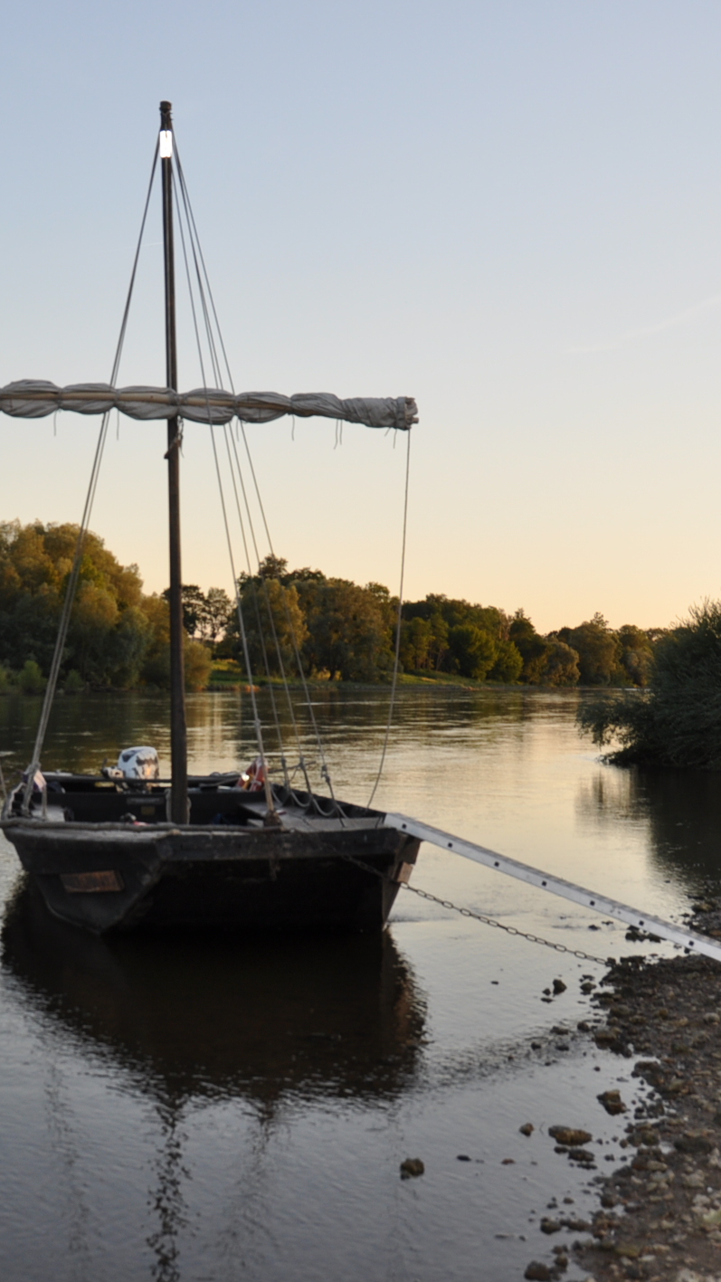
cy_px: 642
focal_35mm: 57
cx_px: 129
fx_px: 1937
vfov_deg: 36.6
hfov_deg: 20.8
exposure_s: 1/200
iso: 200
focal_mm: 24
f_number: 5
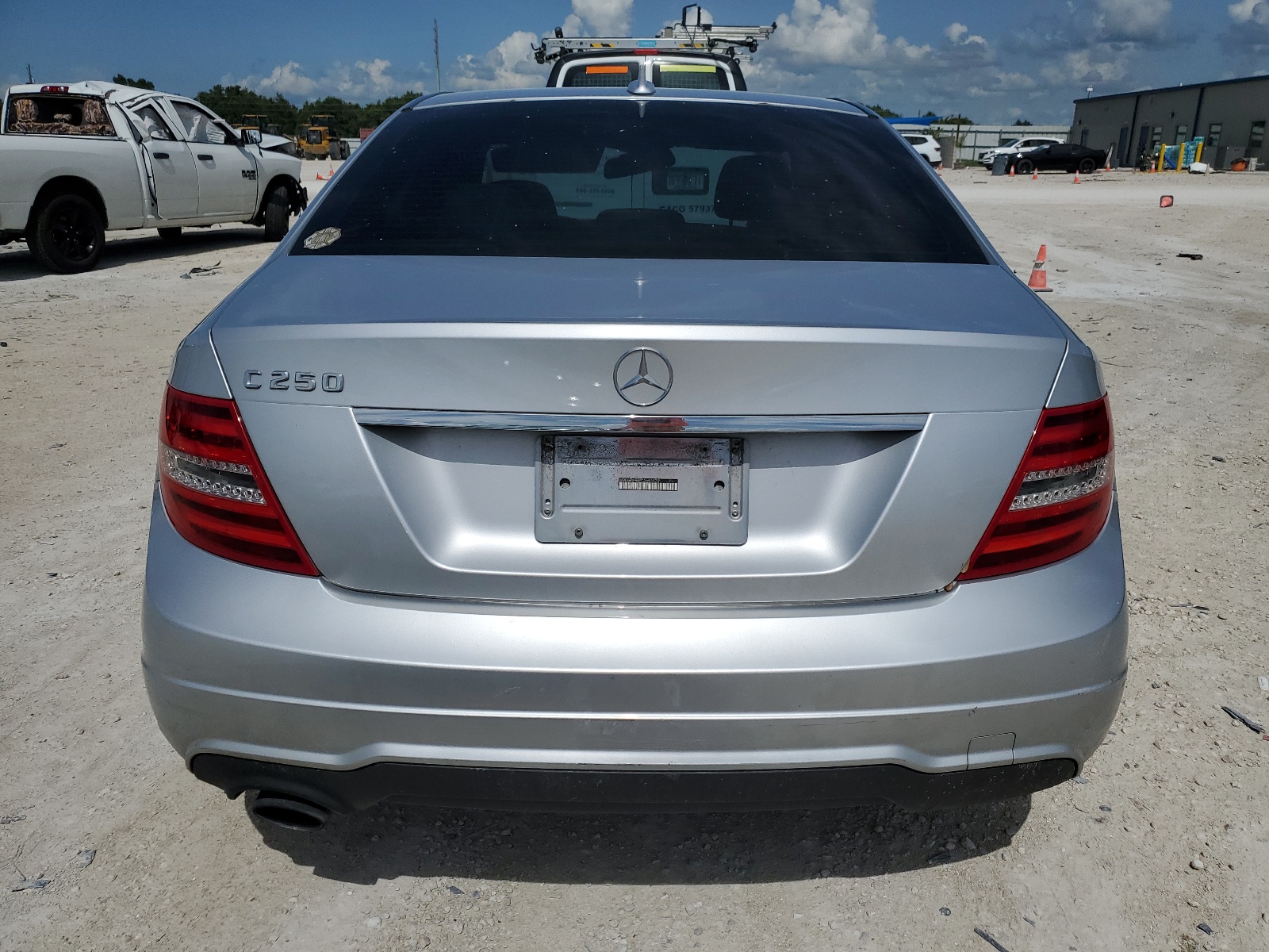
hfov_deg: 67.3
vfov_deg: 53.1
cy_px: 476
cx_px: 634
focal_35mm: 26
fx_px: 953
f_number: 1.5
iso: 51
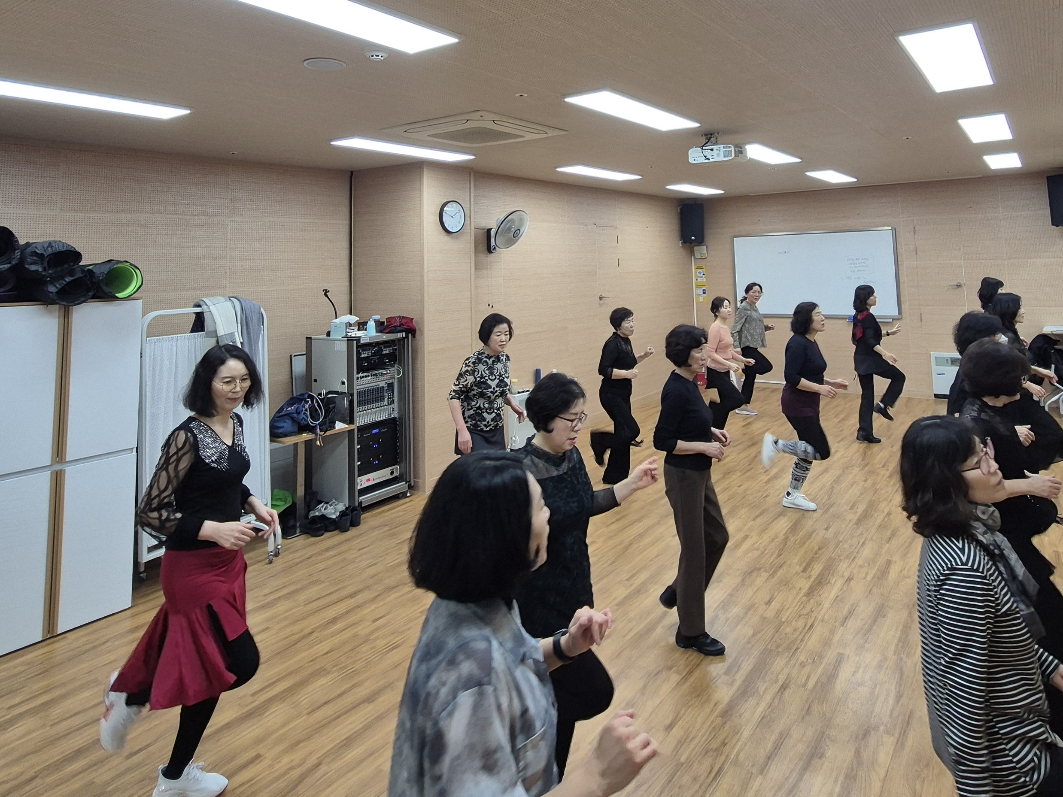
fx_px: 645
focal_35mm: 21
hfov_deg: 78.6
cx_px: 597
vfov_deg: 59.6
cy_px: 186
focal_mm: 2.2
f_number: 2.2
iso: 80
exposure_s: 1/60
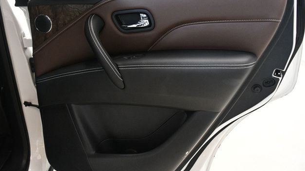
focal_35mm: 32
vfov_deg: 36.6
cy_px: 79
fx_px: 259
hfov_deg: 61.0
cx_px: 152
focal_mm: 20
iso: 3200
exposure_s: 1/80
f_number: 3.5
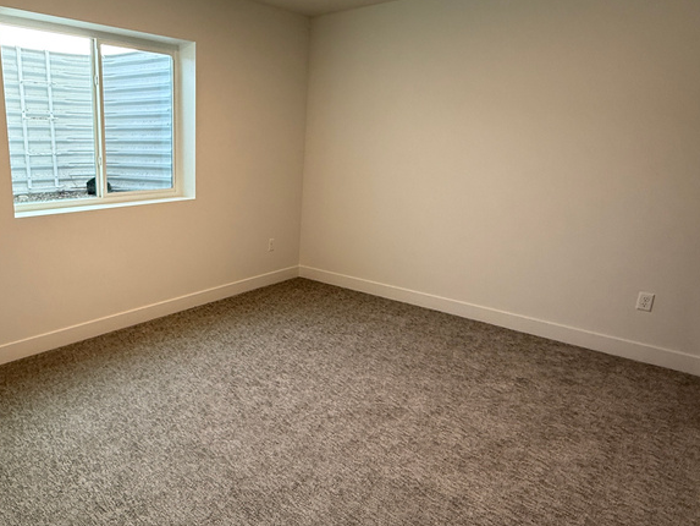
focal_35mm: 25
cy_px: 257
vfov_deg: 54.9
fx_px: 506
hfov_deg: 66.9
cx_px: 216
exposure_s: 1/120
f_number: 2.2
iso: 125
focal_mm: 2.22
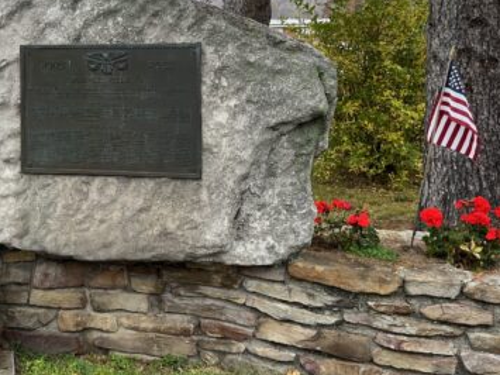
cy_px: 85
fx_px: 635
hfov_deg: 40.7
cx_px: 83
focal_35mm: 44
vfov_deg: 32.1
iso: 50
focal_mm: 5.1
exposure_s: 1/487
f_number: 1.6
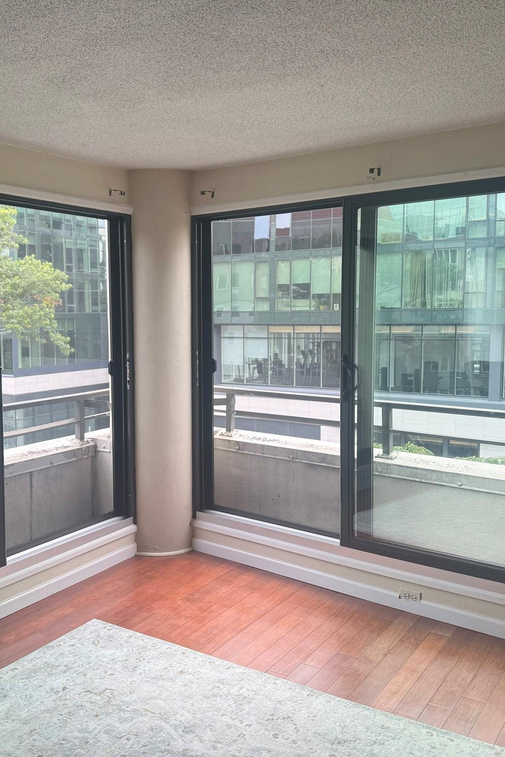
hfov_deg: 37.5
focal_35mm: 35
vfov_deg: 54.4
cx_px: 173
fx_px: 736
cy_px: 373
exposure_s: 1/246
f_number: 1.78
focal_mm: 6.76
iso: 64
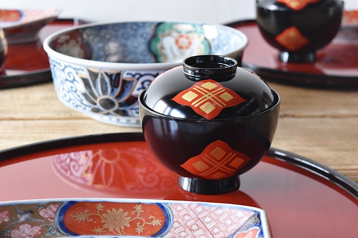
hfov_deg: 24.6
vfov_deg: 16.5
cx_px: 179
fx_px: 820
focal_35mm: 82
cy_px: 119
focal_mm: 55
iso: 800
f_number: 5.6
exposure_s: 1/5
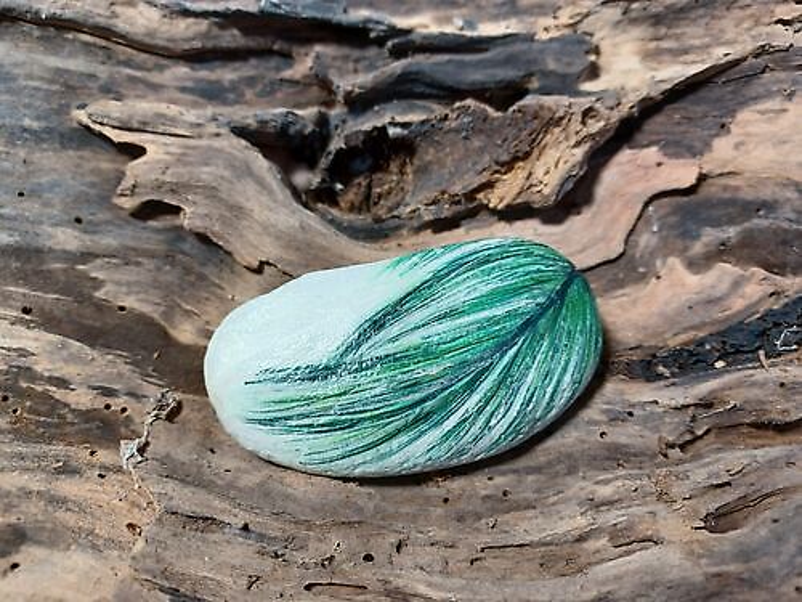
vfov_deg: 54.9
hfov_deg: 69.4
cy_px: 301
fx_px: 579
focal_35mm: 25
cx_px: 401
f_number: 1.8
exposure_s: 1/50
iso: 320
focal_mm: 4.6
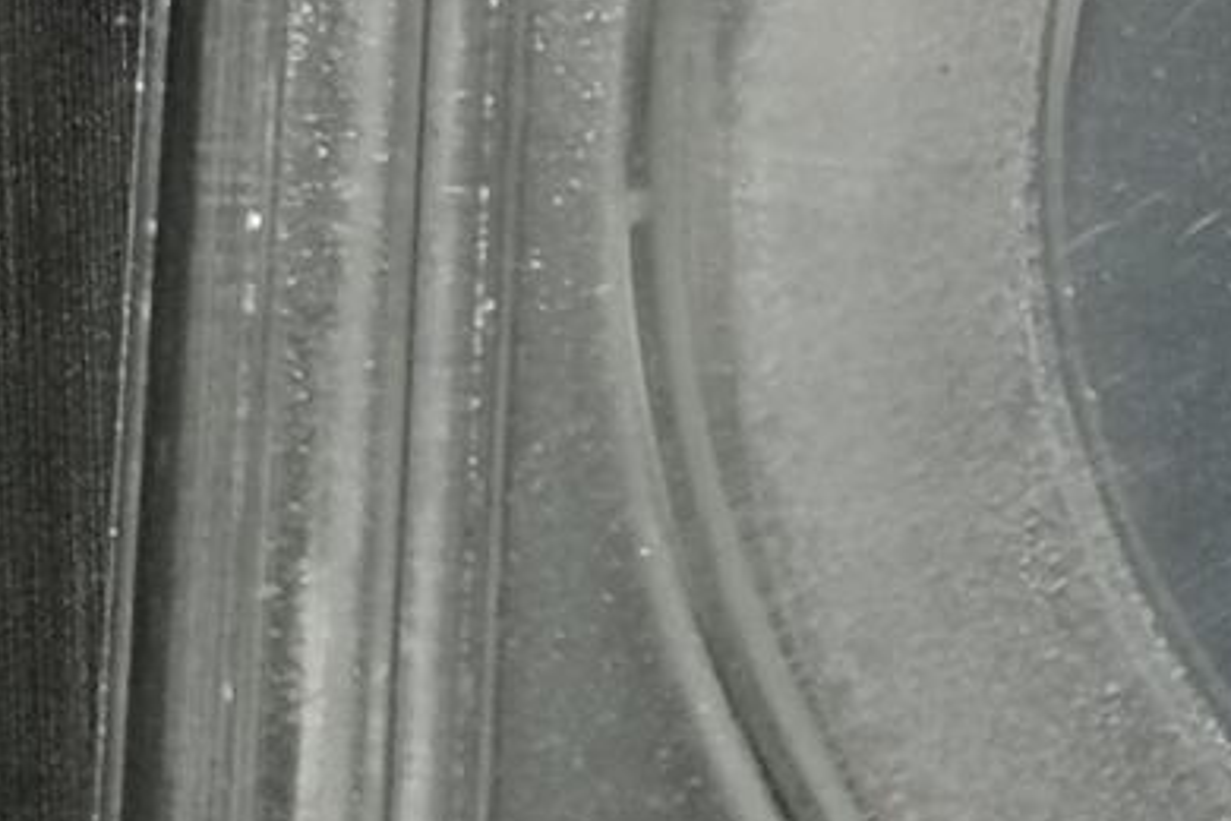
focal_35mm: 298
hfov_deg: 6.8
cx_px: 1963
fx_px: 10189
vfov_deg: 4.6
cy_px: -562
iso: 80
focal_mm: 5.58
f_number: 1.8
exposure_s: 1/90
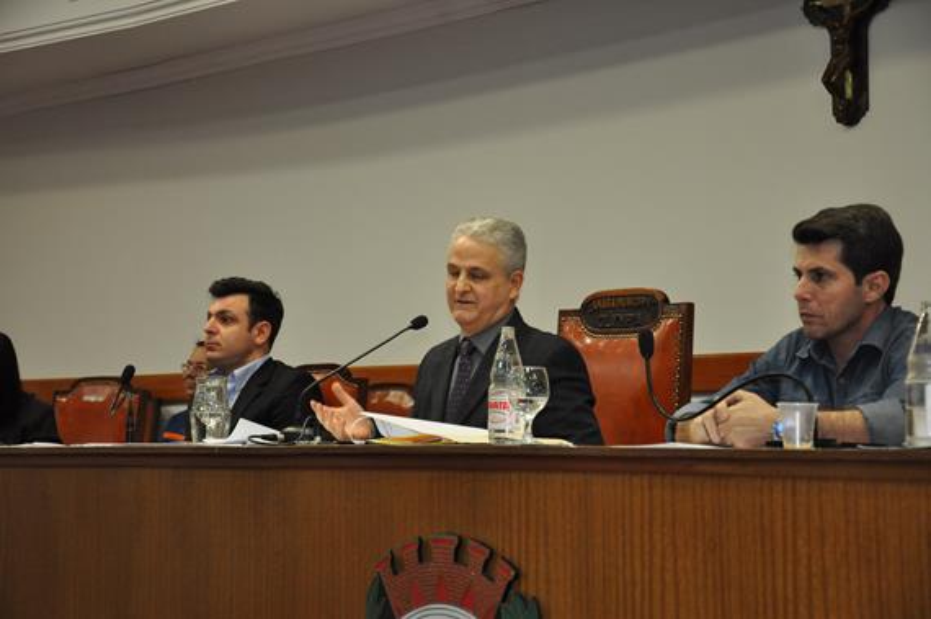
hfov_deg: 21.9
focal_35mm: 93
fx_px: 2403
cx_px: 466
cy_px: 310
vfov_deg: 14.7
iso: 1250
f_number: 5.3
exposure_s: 1/60
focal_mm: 62
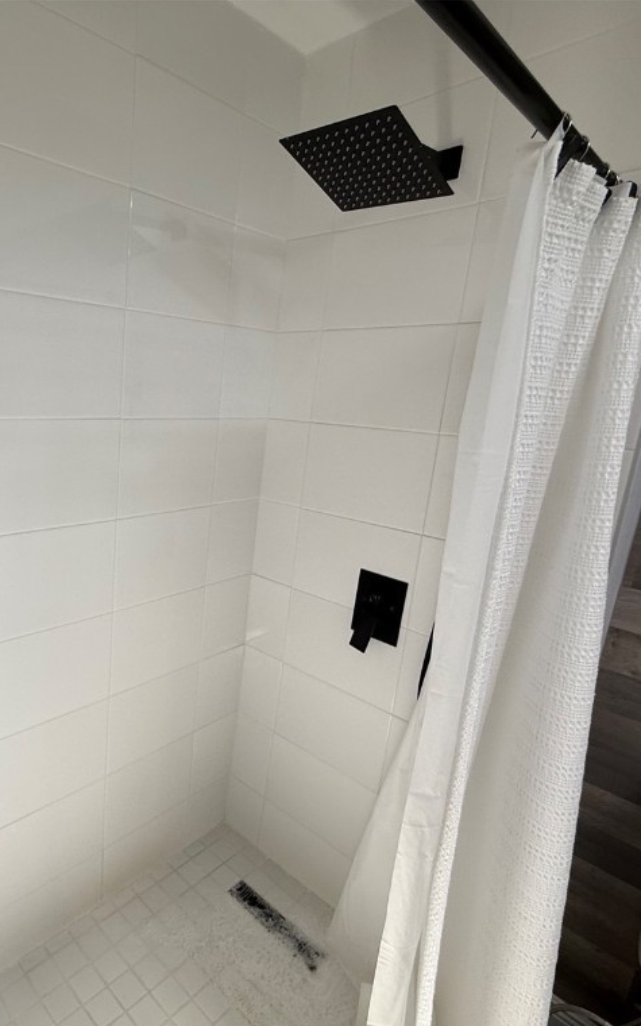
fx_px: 559
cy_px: 517
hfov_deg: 55.8
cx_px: 136
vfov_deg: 85.1
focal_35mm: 20
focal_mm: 2.22
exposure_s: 1/120
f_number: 2.2
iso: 50
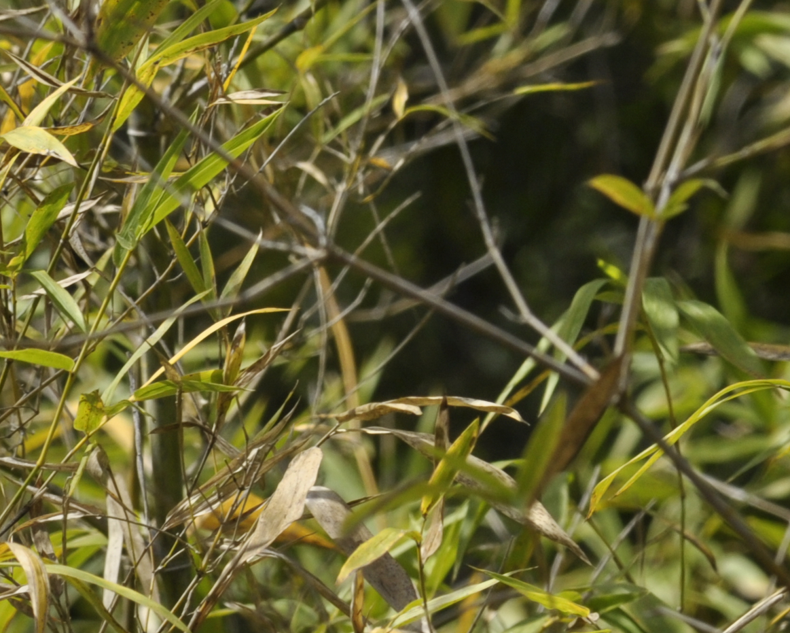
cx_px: -312
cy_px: 772
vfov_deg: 1.0
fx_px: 36367
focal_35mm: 1555
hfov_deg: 1.2
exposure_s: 1/400
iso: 200
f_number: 10
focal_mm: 300
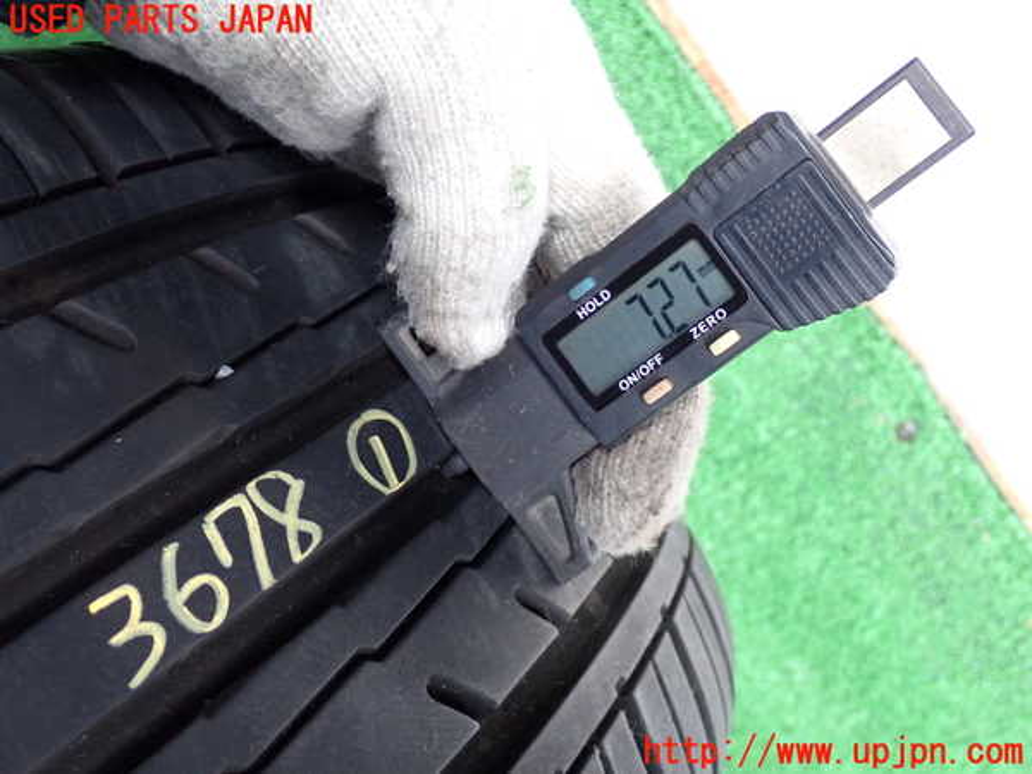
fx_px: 1401
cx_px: 516
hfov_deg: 40.4
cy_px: 387
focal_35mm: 47
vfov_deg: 30.9
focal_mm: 8.4
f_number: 3.1
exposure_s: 1/125
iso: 500
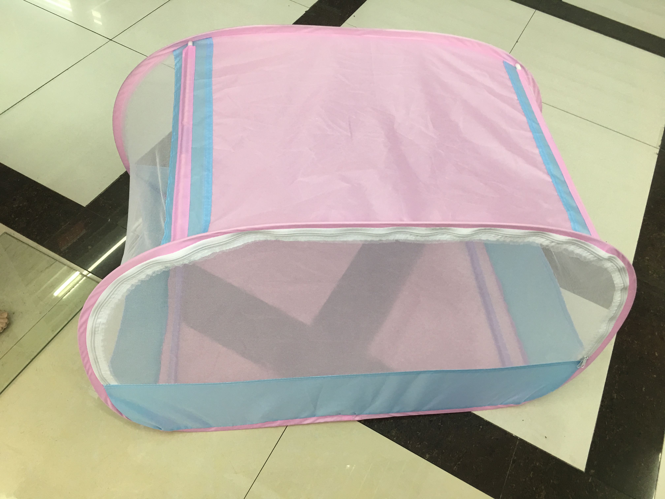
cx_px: 332
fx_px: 557
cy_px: 250
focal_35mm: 29
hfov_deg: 61.7
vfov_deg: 48.2
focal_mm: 4.15
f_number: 2.2
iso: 50
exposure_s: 1/33
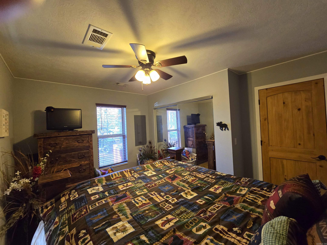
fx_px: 123
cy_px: 122
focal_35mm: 13
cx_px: 164
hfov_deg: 106.2
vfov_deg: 89.9
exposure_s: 1/60.2
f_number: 2.2
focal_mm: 2.2
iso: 400
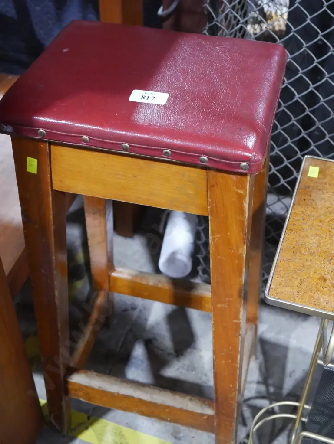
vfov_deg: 41.2
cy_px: 222
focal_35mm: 46
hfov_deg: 31.5
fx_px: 591
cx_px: 167
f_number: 5.1
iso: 3200
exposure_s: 1/60
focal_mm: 23
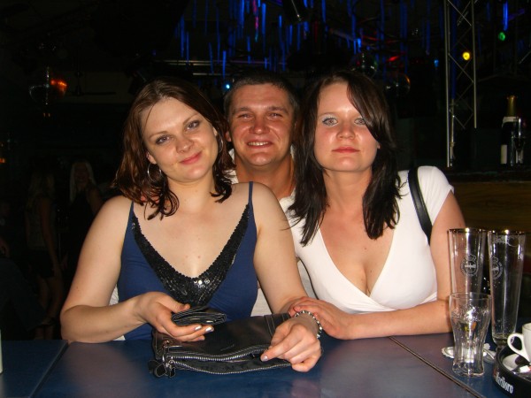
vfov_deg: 37.7
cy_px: 199
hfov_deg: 49.0
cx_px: 266
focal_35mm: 38
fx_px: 583
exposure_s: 1/60
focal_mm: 7.9
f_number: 2.8
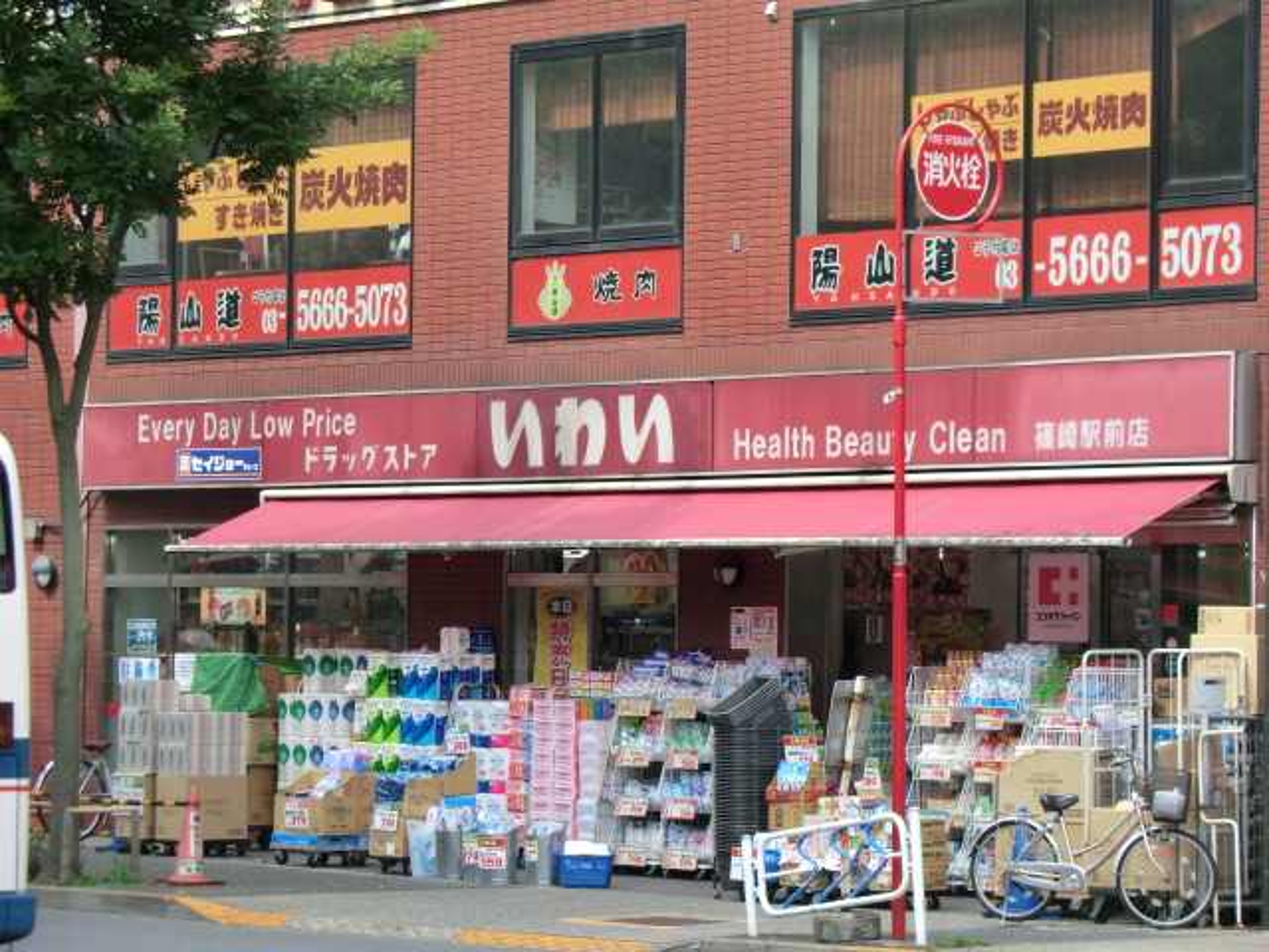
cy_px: 476
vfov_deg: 10.2
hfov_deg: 13.6
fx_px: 5316
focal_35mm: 145
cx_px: 634
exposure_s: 1/200
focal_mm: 25.9
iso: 80
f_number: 4.6
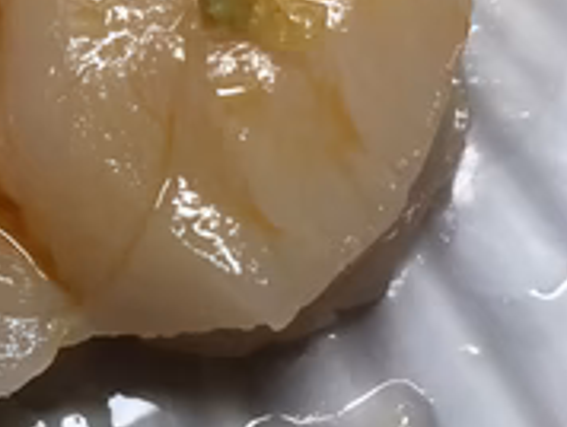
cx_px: -32
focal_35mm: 65
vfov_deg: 22.3
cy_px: 70
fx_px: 1066
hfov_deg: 27.6
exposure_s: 1/30
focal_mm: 4.15
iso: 25
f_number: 2.2
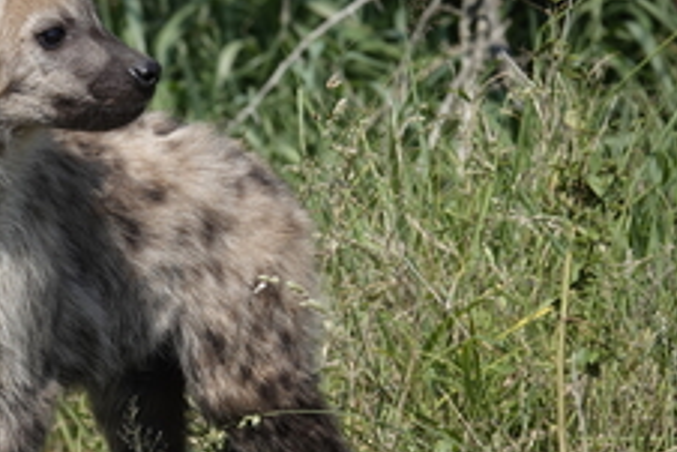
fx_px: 13416
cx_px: 87
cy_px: 286
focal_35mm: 713
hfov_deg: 2.9
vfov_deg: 1.9
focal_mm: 128.59
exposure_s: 1/800
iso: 100
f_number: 4
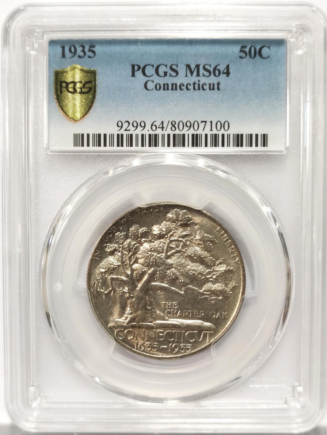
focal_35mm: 54
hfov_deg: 27.1
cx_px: 164
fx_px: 679
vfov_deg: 35.5
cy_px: 218
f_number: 16
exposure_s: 1/100
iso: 160
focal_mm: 5.56
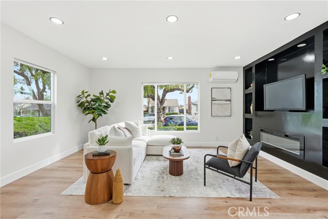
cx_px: 164
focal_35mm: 16
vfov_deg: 73.8
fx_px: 146
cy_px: 110
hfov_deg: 96.7
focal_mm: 16
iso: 320
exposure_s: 1/400
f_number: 9
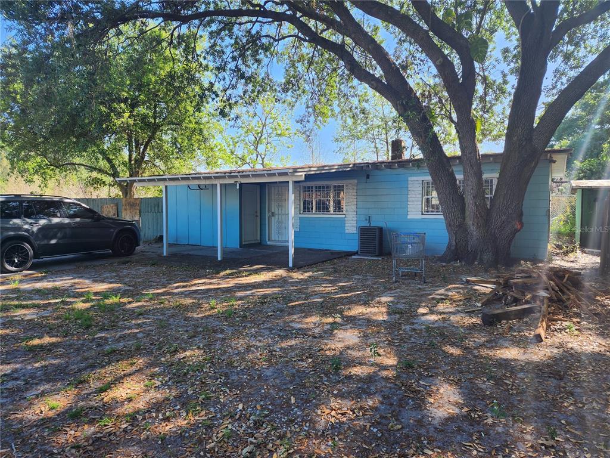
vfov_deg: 58.9
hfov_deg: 73.9
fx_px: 405
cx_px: 305
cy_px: 229
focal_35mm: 23
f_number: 1.8
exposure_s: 1/180
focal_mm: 6.4
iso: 16
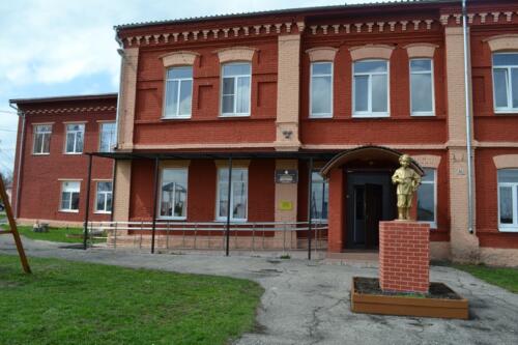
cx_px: 259
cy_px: 172
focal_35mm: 27
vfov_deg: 47.9
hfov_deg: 67.4
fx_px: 388
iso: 100
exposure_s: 1/200
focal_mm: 18
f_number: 7.1
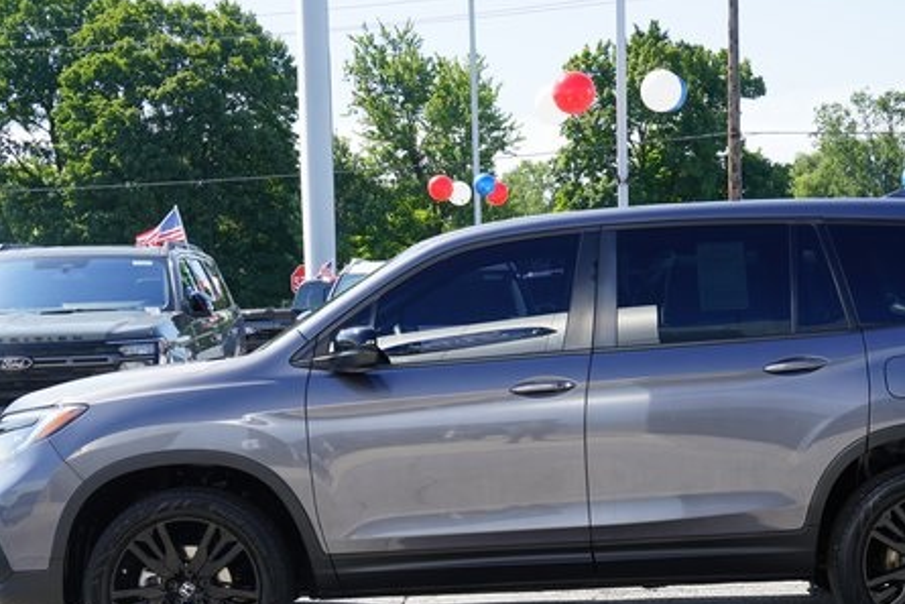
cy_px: 416
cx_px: 551
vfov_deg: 19.7
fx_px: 1735
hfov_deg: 29.1
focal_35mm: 69
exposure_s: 1/80
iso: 100
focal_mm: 48
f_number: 10
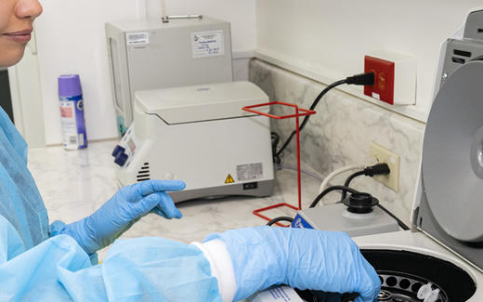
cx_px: 236
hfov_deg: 35.7
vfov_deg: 22.7
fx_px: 750
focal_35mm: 57
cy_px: 174
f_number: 8
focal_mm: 30
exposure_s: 1/50
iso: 2500
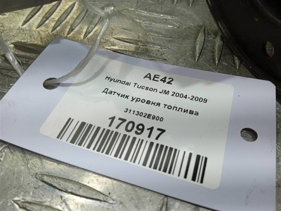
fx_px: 227
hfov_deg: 63.4
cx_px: 140
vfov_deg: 49.7
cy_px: 106
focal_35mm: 28
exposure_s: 1/160
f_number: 2.2
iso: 111
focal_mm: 3.43
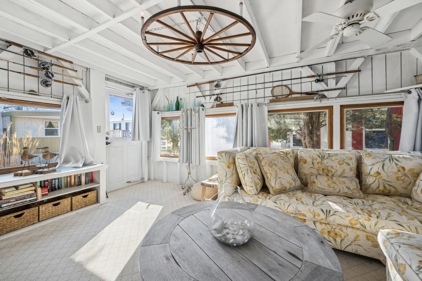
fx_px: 164
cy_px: 140
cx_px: 211
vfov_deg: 81.2
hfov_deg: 104.3
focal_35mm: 14
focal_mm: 14
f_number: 8
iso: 100
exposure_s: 1/80
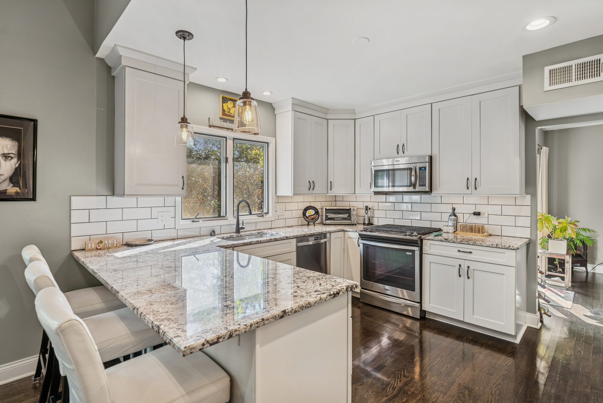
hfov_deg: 93.3
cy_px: 202
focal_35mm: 17
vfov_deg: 70.5
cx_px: 302
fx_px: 285
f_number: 8
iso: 200
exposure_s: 1/20
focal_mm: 17
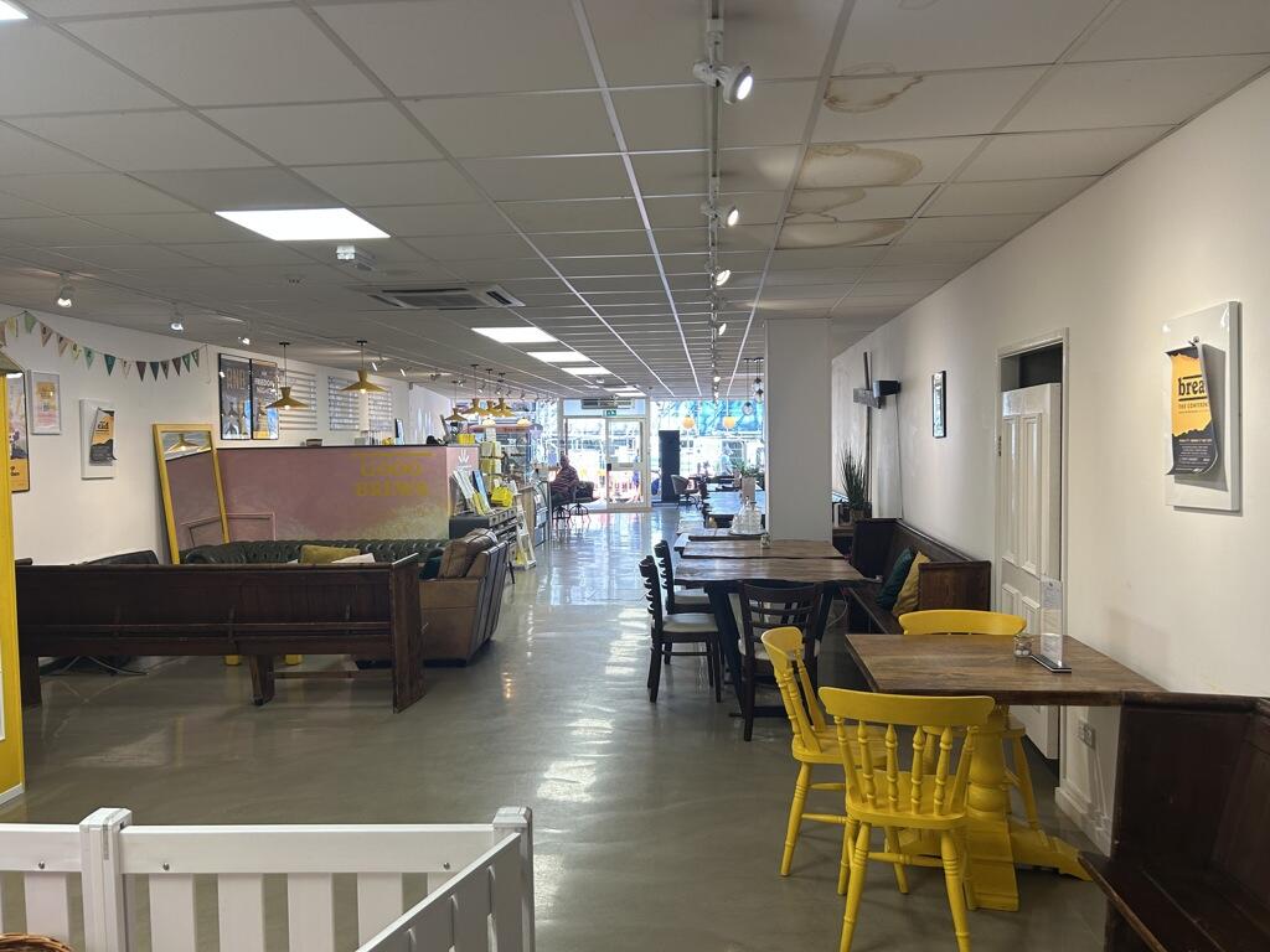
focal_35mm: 26
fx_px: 954
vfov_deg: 53.1
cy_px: 476
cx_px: 635
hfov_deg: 67.3
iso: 64
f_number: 1.5
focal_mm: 5.7
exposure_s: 1/100
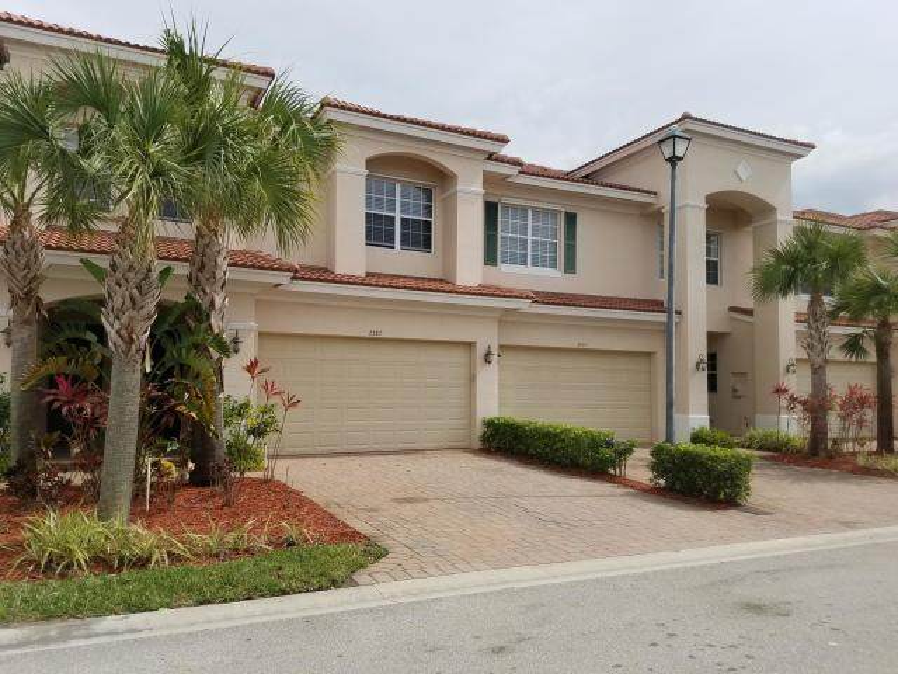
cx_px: 449
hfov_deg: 67.3
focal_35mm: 26
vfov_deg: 53.1
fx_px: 674
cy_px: 337
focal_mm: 4.2
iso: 50
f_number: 1.7
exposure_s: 1/2912
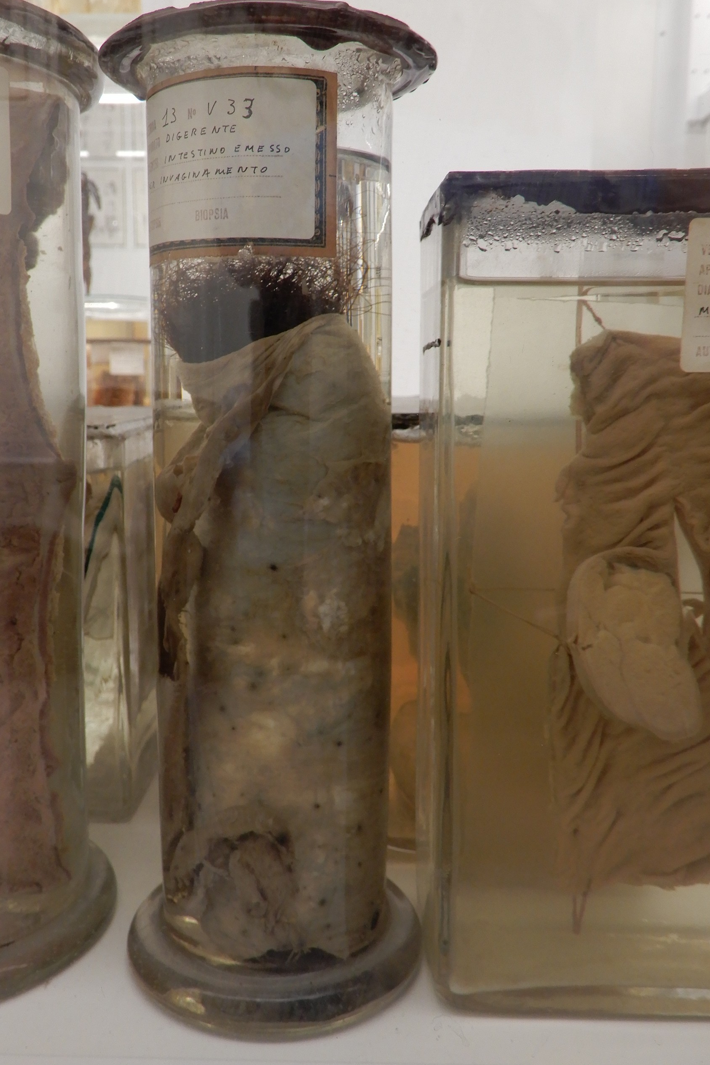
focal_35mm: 32
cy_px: 523
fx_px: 946
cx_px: 308
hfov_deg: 41.0
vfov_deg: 58.7
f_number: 3.5
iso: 220
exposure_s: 1/30
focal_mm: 5.4
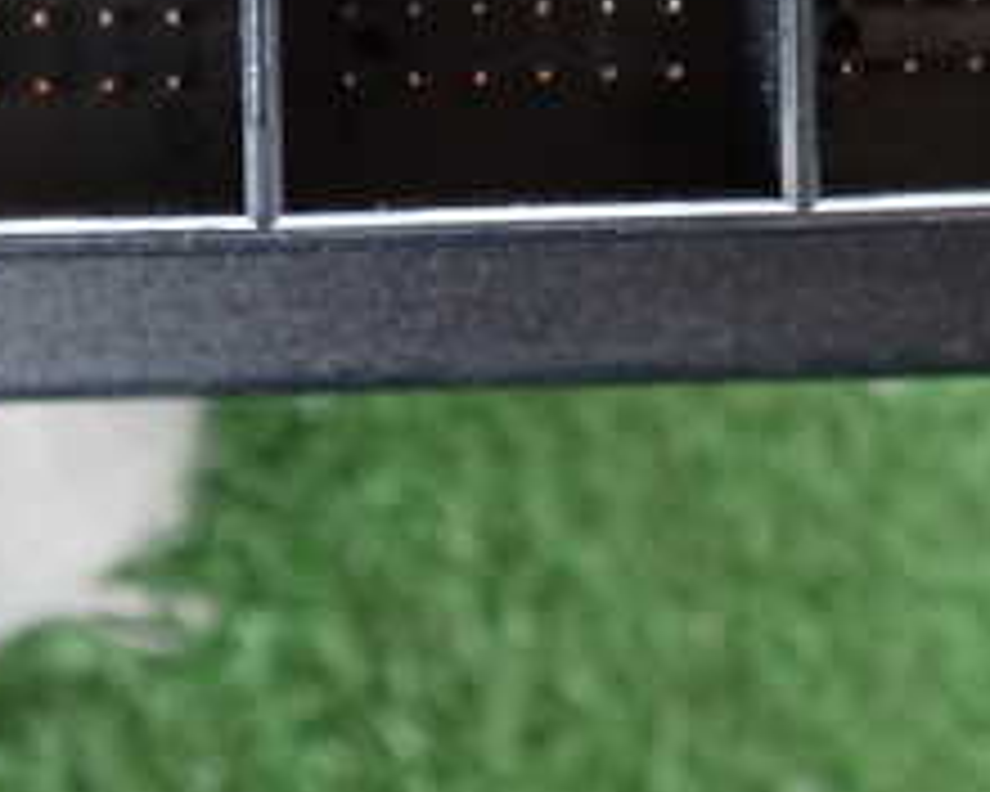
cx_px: 418
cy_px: 40
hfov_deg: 22.5
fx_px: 2491
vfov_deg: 17.7
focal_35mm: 85
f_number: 2.4
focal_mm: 5.79
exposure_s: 1/30
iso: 800
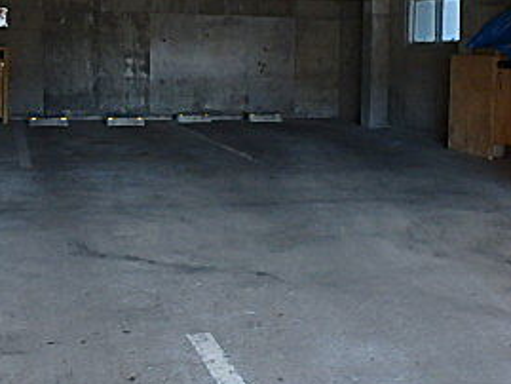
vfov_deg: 28.8
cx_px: 209
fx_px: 738
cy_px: 105
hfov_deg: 38.0
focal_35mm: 50
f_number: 3.5
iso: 320
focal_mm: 3.7
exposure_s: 1/30
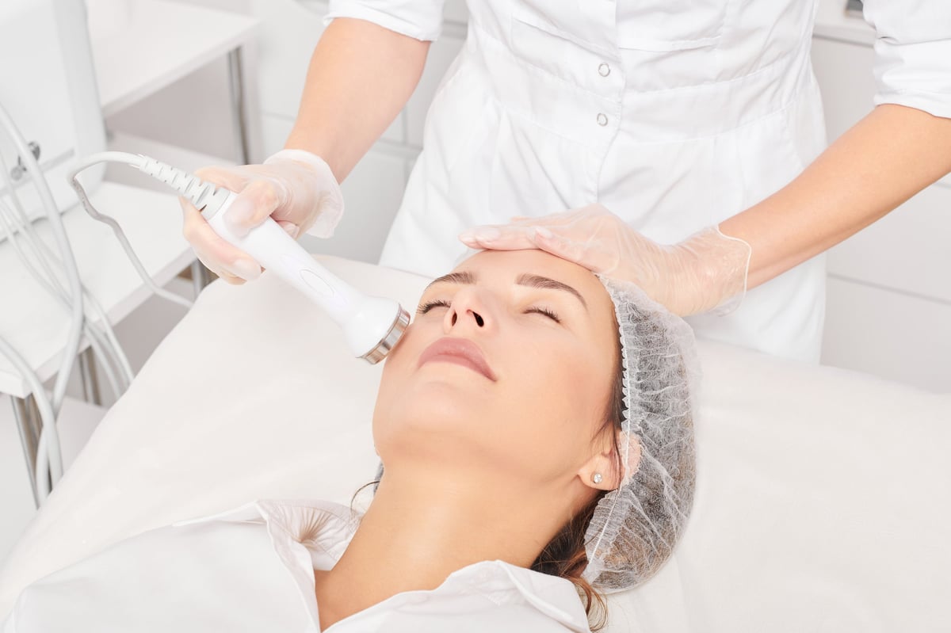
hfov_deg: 39.6
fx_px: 1320
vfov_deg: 27.0
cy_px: 316
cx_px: 476
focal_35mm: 50
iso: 250
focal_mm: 50
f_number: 6.3
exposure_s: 1/160
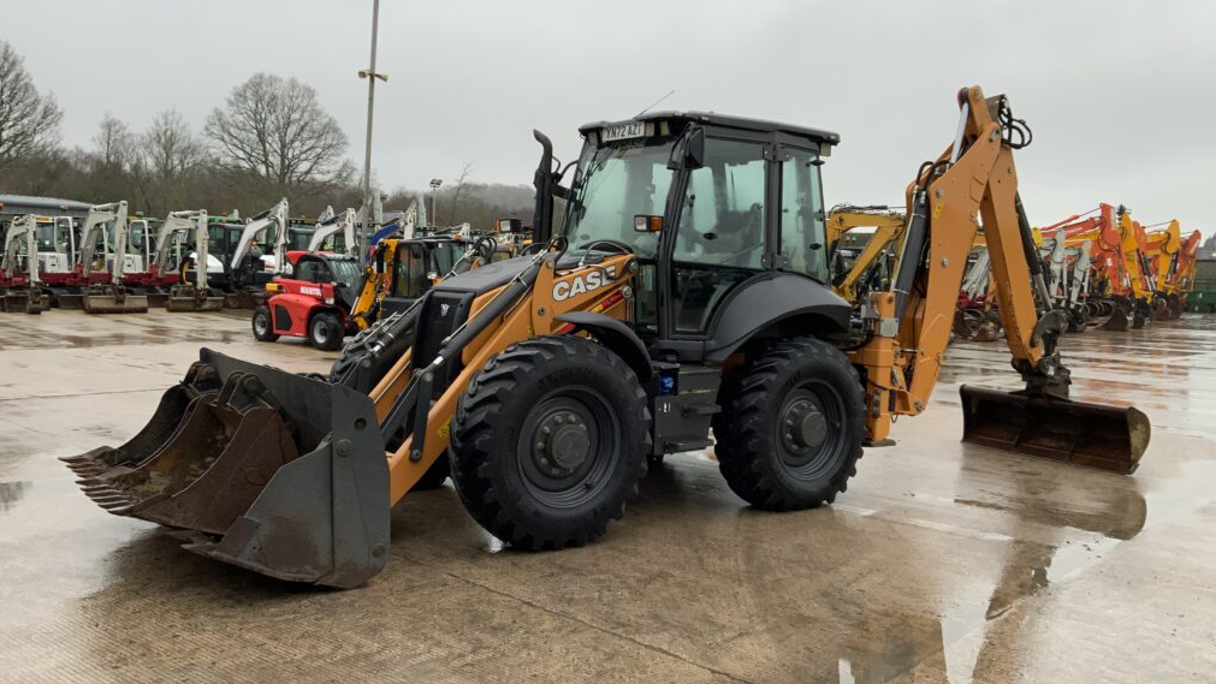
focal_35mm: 32
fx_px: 1032
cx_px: 613
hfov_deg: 61.0
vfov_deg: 36.7
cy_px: 325
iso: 16
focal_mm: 3
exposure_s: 1/152
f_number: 1.8
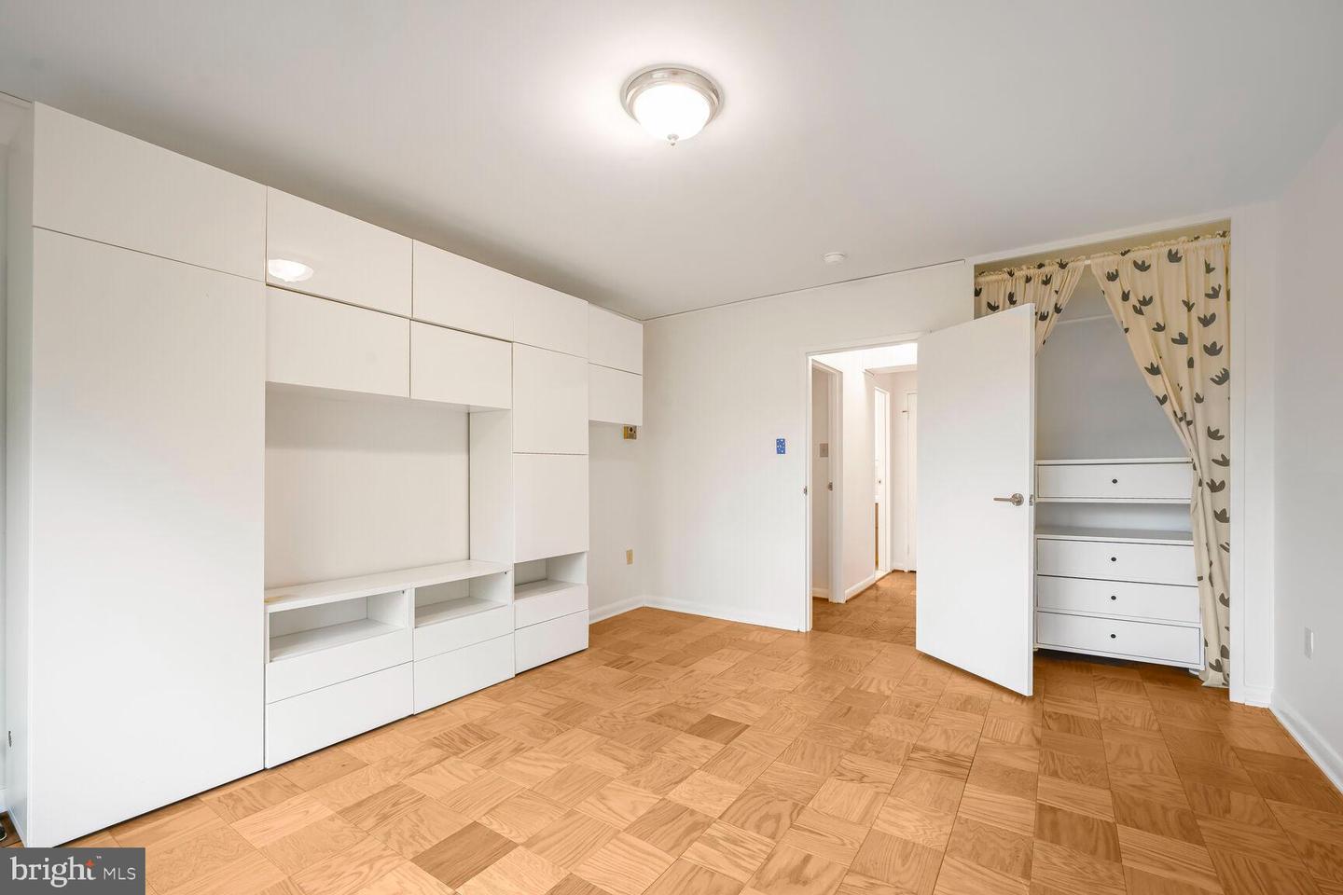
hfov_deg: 104.3
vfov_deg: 81.2
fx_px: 522
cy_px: 448
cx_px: 672
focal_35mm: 14
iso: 200
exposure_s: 1/4
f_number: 9
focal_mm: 14
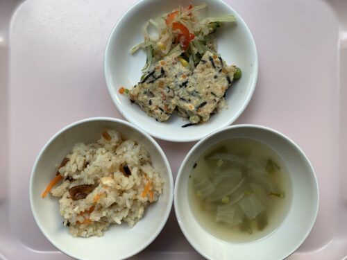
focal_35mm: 26
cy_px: 130
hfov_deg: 67.3
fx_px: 261
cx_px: 174
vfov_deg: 53.1
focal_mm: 4.25
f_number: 1.8
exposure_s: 1/123
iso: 25
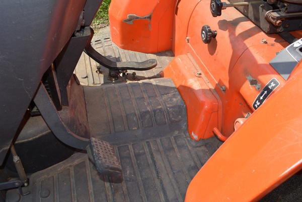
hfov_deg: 57.2
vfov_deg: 40.0
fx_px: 277
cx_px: 151
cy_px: 101
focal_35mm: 33
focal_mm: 22
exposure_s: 1/200
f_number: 7.1
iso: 100
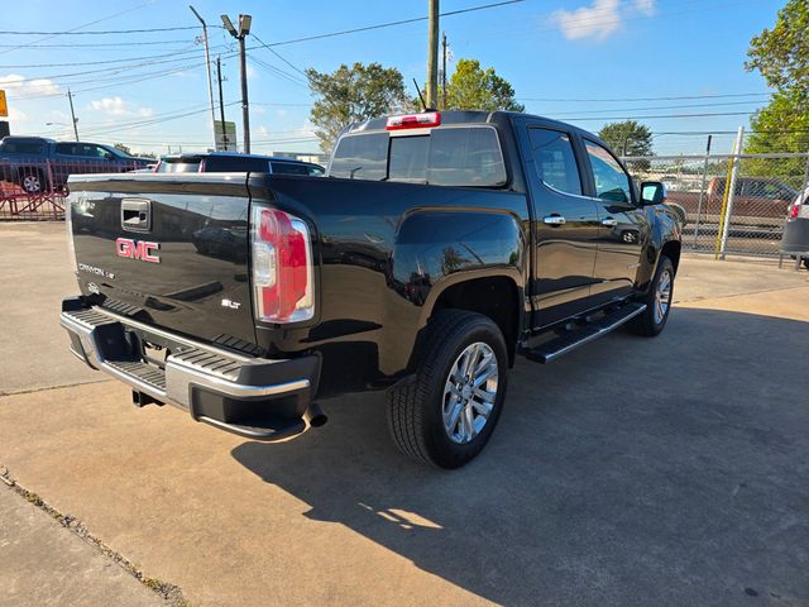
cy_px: 304
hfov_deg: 73.9
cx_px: 404
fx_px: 538
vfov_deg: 58.9
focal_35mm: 23
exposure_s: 1/480
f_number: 1.7
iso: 12
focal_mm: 6.3
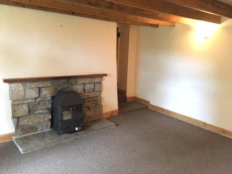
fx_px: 194
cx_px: 116
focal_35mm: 29
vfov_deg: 48.2
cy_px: 87
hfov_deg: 61.7
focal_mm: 4.15
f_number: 2.2
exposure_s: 1/17
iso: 500
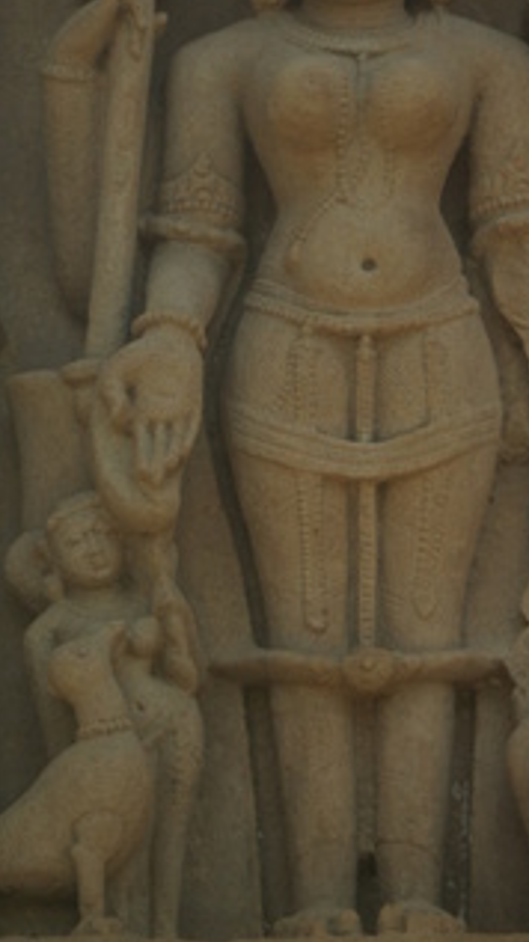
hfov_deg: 9.3
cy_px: 386
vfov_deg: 16.4
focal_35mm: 131
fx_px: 3266
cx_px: 357
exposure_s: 1/90
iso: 200
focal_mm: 55
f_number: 4.5
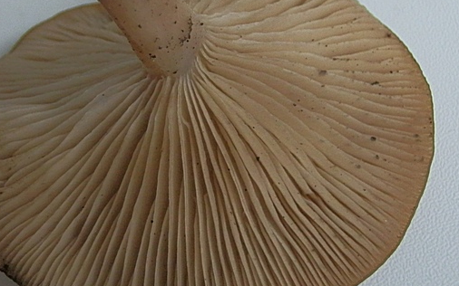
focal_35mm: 62
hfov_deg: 32.9
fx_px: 775
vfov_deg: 20.9
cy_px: 137
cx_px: 181
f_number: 3.9
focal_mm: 6.7
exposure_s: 1/60
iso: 800
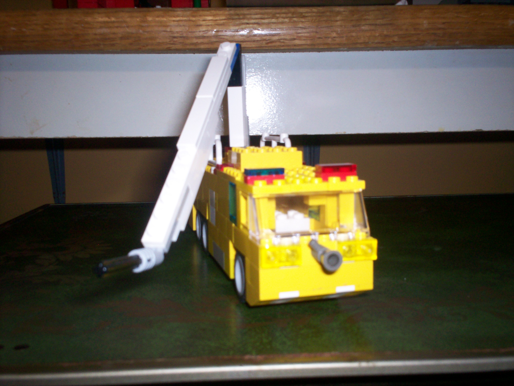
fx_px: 535
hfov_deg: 51.4
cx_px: 257
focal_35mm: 36
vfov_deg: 39.7
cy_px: 193
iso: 140
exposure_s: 1/60
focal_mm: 6
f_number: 4.5
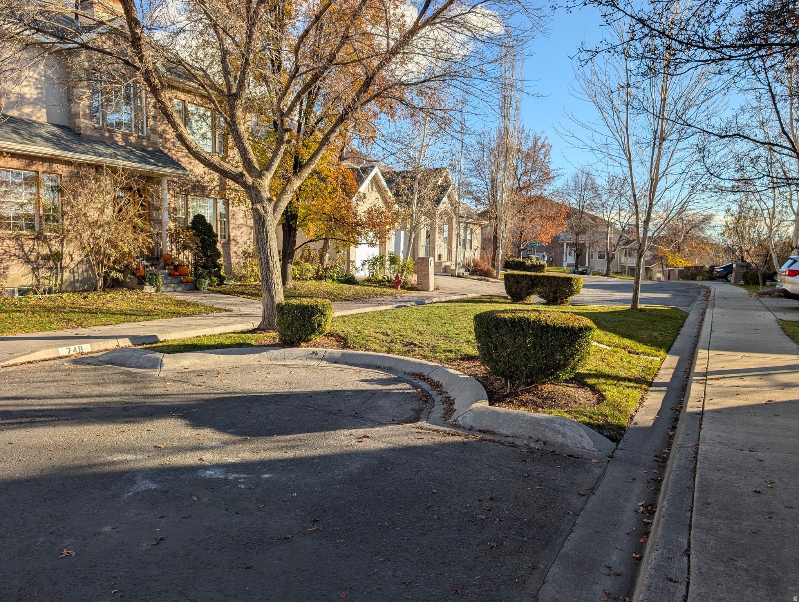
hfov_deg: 71.5
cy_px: 301
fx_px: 555
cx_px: 400
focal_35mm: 24
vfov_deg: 56.9
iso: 19
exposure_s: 1/664
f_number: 1.68
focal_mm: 6.9
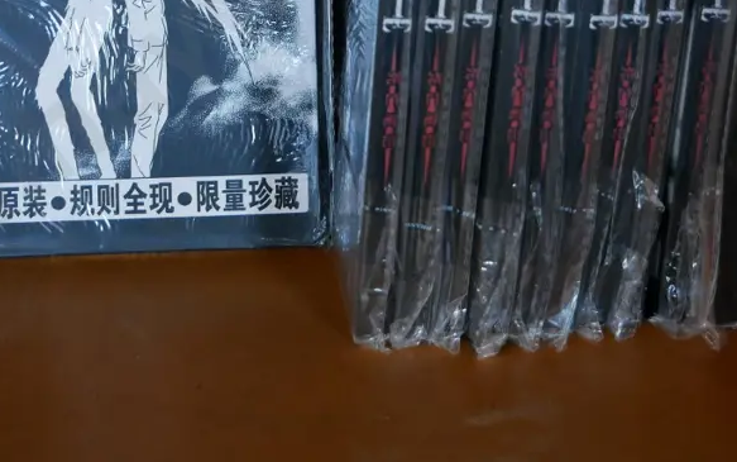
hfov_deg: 30.5
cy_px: -22
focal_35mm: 67
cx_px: 276
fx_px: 1346
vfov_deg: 18.8
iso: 640
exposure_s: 1/60
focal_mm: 18
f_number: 3.9
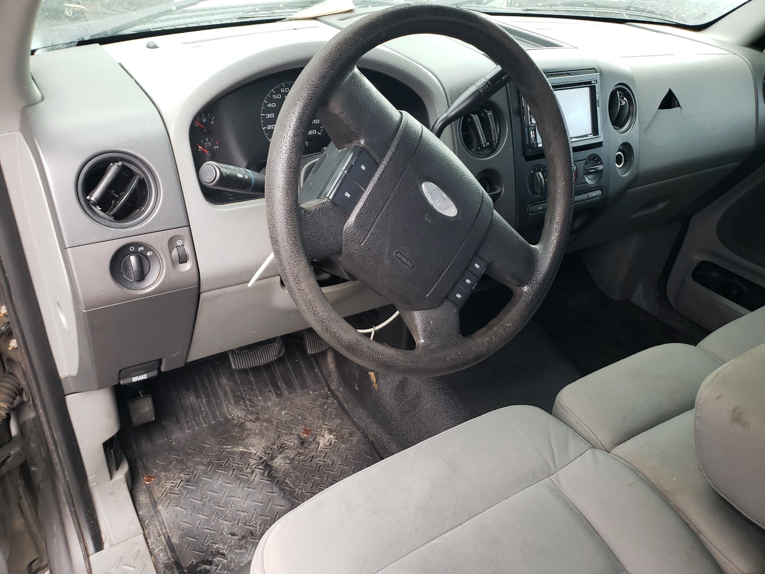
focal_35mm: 26
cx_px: 382
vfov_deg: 53.1
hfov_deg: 67.3
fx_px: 575
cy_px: 287
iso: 88
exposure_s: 1/60.2
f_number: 1.5
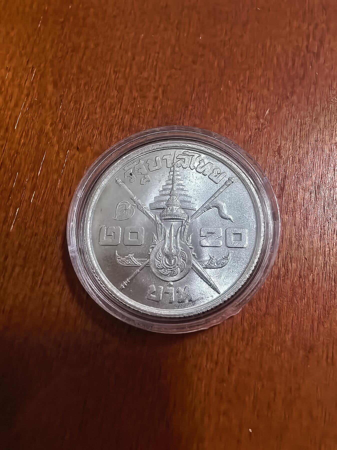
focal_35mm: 24
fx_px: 312
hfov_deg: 56.8
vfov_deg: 71.6
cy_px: 225
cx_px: 168
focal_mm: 1.68
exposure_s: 1/25
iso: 640
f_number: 2.2
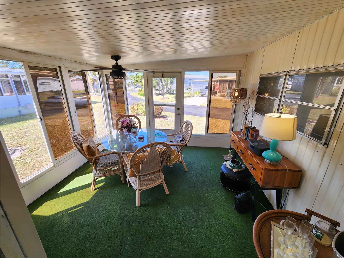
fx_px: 129
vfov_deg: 89.9
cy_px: 129
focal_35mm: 13
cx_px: 172
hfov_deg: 106.2
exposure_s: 1/120
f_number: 2.2
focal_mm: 2.2
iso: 64
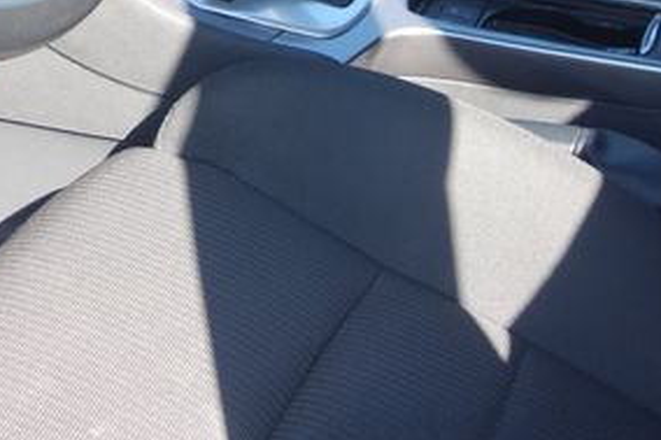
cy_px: -306
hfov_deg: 20.1
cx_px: 198
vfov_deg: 12.5
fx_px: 1853
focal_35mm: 101
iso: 125
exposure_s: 1/250
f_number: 2.2
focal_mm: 10.4
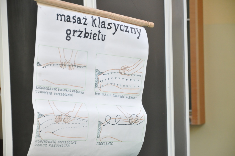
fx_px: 900
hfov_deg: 14.9
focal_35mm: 138
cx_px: 118
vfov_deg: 9.9
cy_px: 78
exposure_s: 1/320
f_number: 5.6
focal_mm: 92
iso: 2000
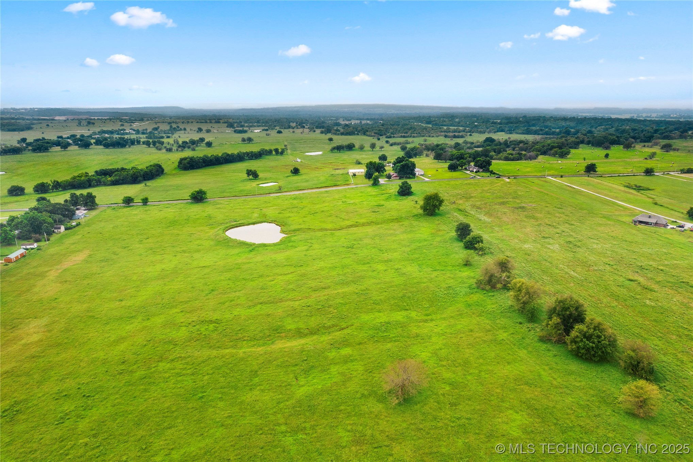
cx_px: 346
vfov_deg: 57.2
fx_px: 423
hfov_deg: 78.6
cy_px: 231
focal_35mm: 22
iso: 100
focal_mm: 8.38
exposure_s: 1/1000
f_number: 2.8
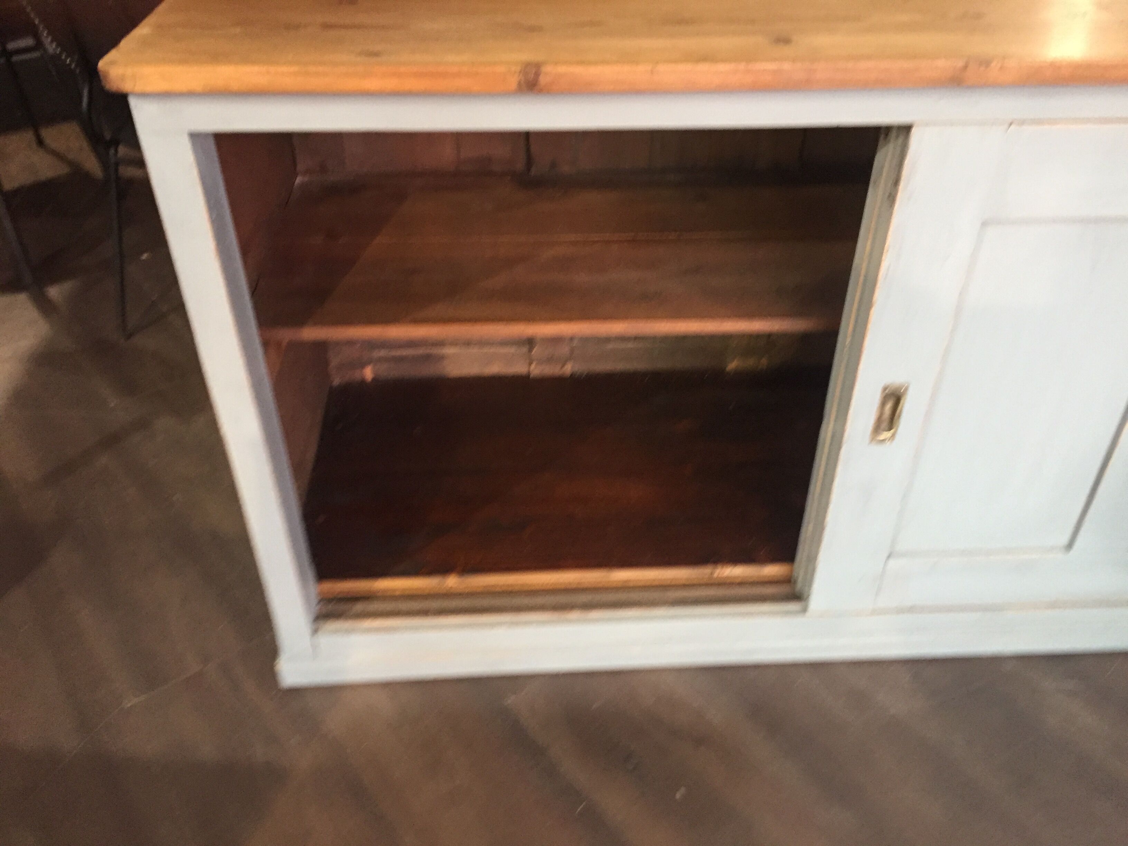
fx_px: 945
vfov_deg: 48.2
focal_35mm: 29
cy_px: 423
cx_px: 564
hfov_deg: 61.7
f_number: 2.2
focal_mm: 4.15
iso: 250
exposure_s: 1/33
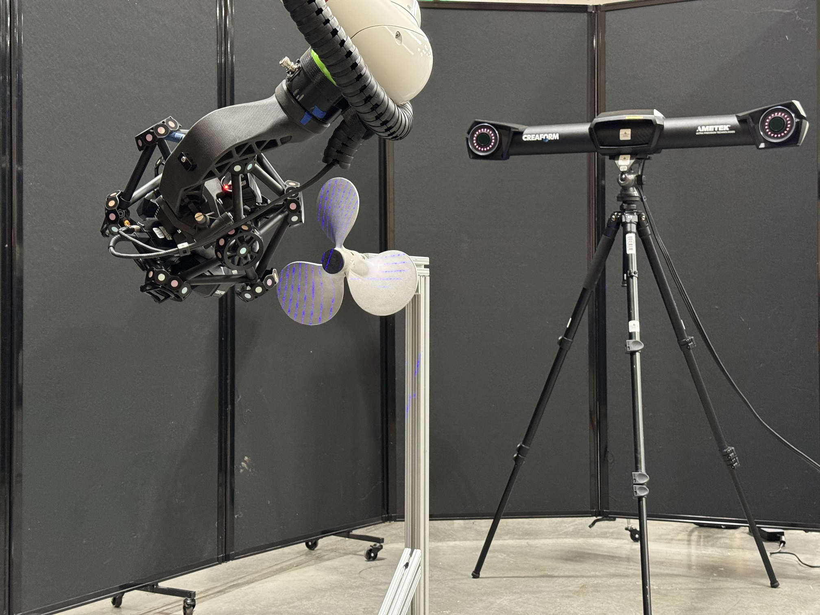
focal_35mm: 48
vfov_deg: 30.3
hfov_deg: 39.7
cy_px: 308
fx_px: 1137
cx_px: 410
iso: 500
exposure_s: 1/40
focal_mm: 6.76
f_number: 1.78
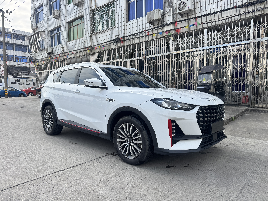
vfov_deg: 56.8
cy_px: 100
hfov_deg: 71.6
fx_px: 186
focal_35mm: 24
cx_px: 134
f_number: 1.78
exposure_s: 1/1637
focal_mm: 6.76
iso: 80
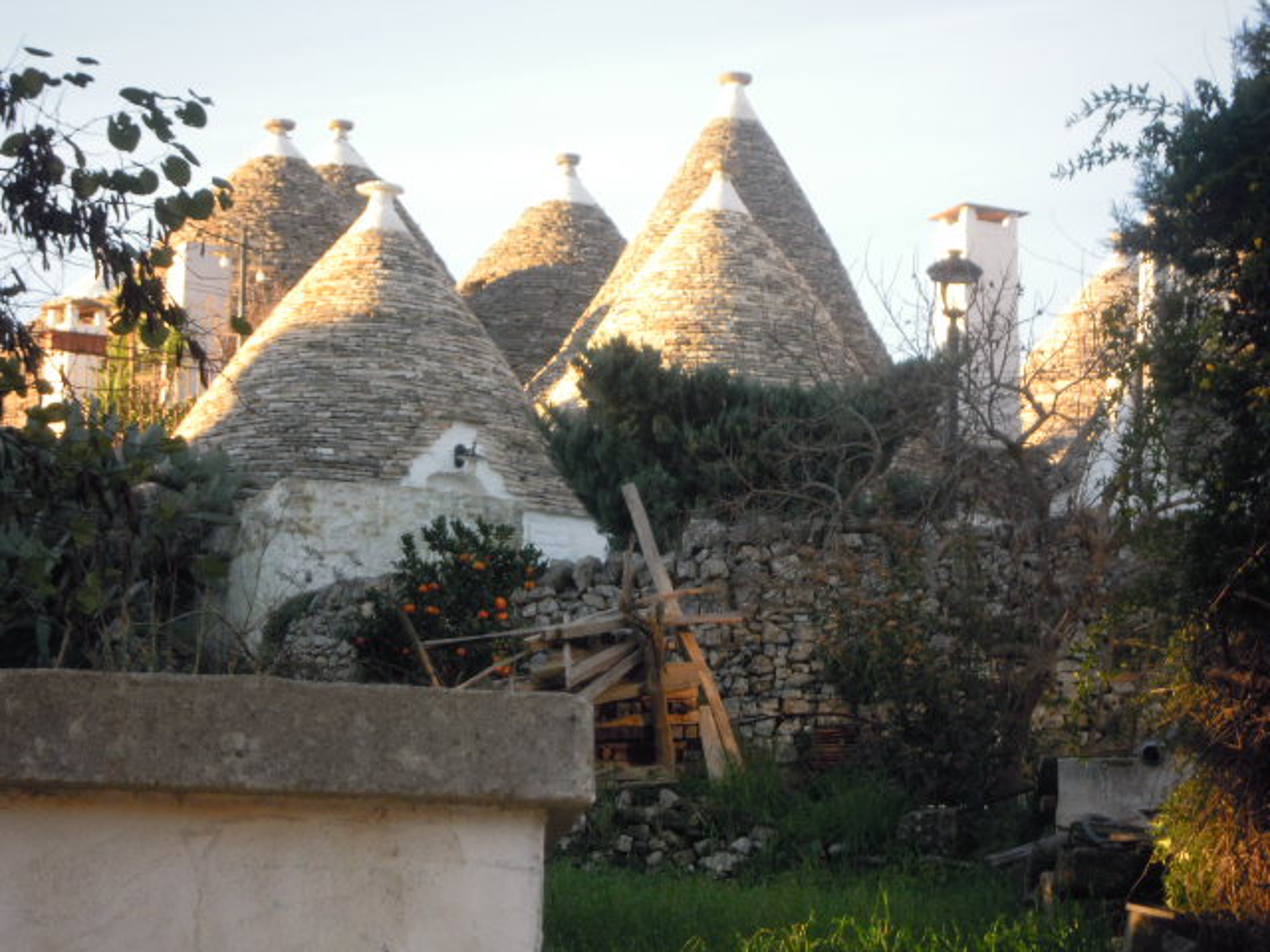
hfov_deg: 15.6
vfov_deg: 11.8
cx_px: 635
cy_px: 476
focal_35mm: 126
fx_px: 4623
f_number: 6.2
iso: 200
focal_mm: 22.6
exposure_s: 1/100
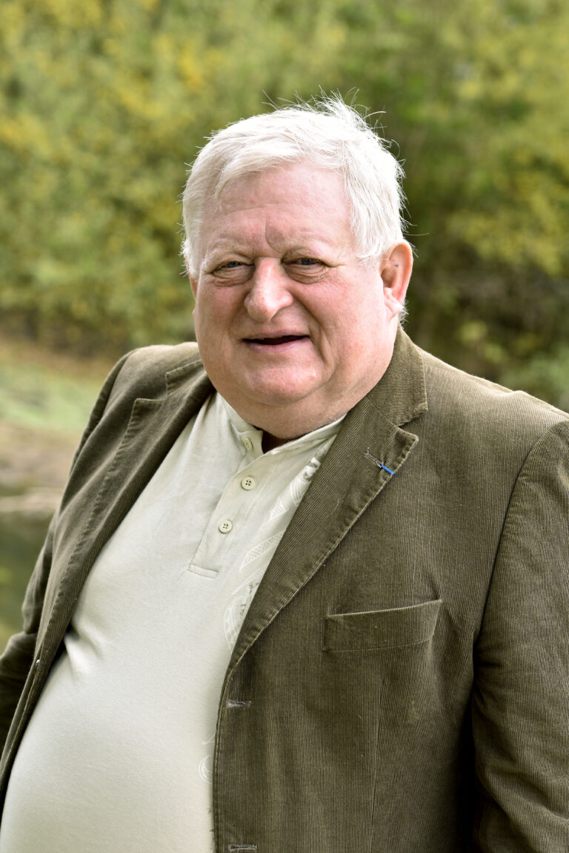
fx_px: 2486
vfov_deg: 19.4
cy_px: 426
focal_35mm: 105
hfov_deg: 13.1
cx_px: 284
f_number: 7.1
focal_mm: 105
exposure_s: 1/125
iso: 400
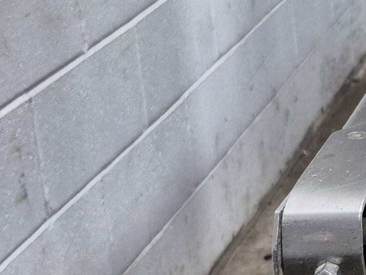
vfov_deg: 12.6
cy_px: 64
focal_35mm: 117
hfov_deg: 14.8
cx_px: 646
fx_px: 1237
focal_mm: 5.4
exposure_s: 1/120
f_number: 1.8
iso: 320
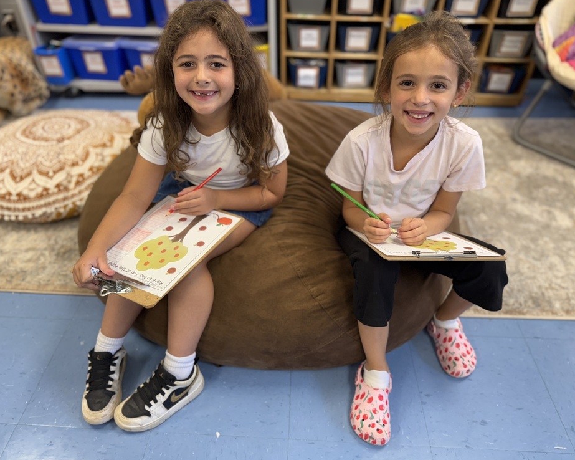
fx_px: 442
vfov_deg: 54.9
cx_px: 273
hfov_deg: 66.0
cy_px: 232
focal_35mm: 26
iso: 160
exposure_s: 1/120
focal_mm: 6.76
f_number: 1.78
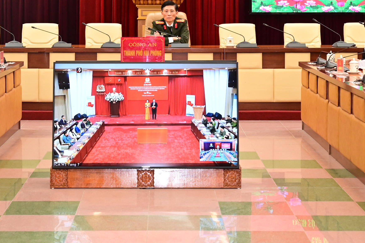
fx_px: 1024
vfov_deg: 13.4
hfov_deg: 20.2
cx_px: 160
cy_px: 21
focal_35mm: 101
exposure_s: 1/160
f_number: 4
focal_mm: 39
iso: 2000
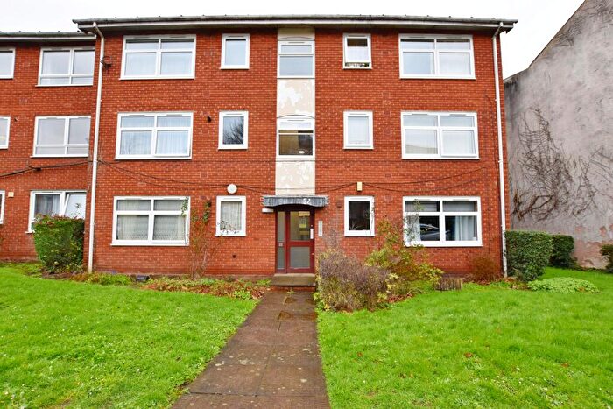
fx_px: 255
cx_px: 306
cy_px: 204
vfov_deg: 77.4
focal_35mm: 15
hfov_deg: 100.4
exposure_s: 1/125
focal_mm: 10
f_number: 5.6
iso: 400
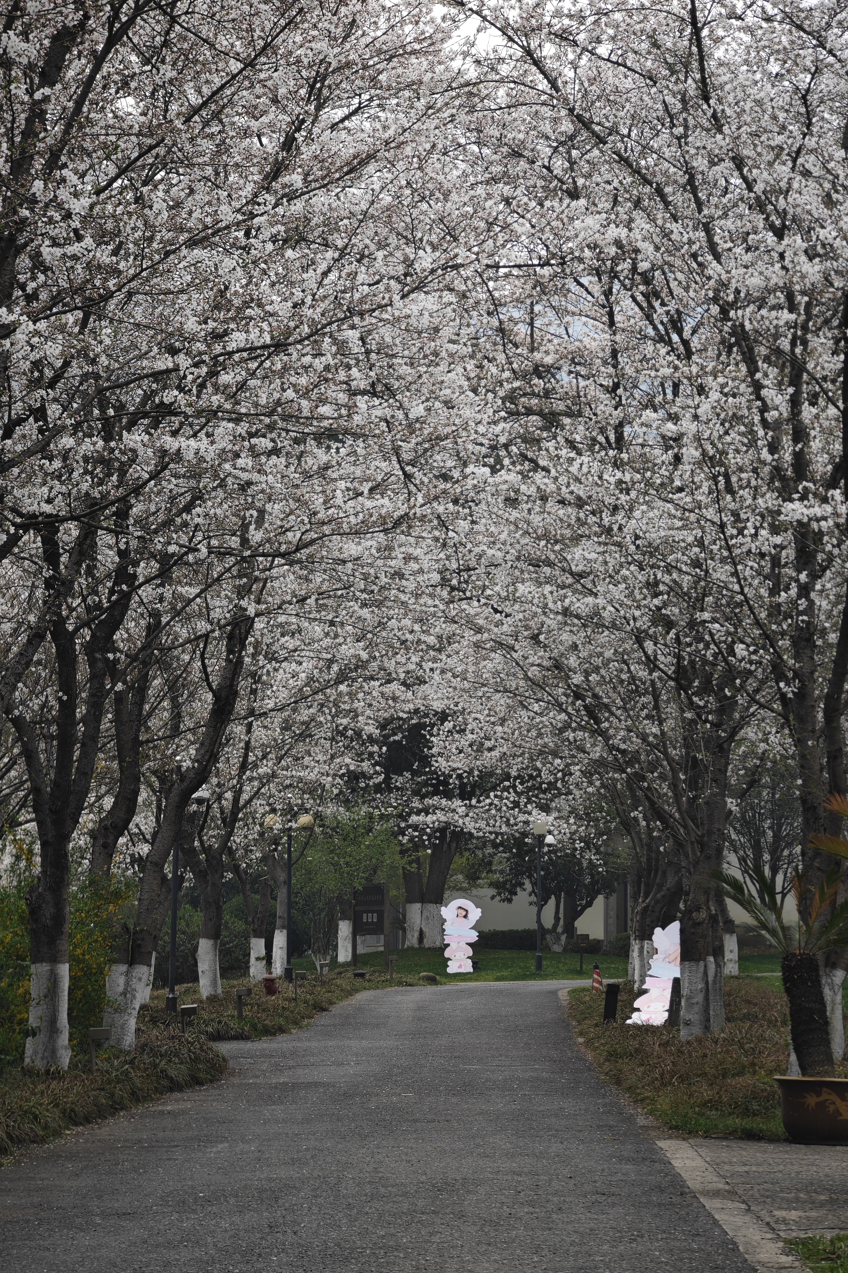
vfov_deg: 16.4
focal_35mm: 125
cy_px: 636
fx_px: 4417
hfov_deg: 11.0
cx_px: 431
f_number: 3
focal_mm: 19.4
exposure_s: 1/224
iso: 50
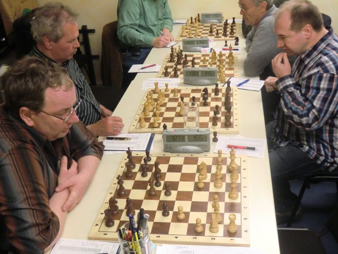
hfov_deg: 46.8
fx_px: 391
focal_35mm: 40
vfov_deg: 36.0
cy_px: 127
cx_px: 169
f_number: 3.8
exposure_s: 1/60
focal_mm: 7.1
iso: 640
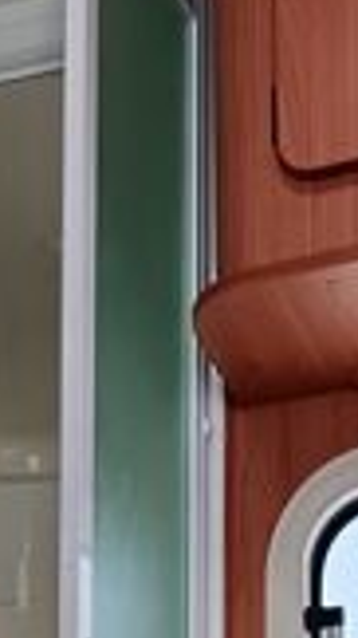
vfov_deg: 16.6
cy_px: 1205
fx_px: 1740
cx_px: 75
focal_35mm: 103
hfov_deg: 11.7
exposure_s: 1/50
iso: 623
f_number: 1.75
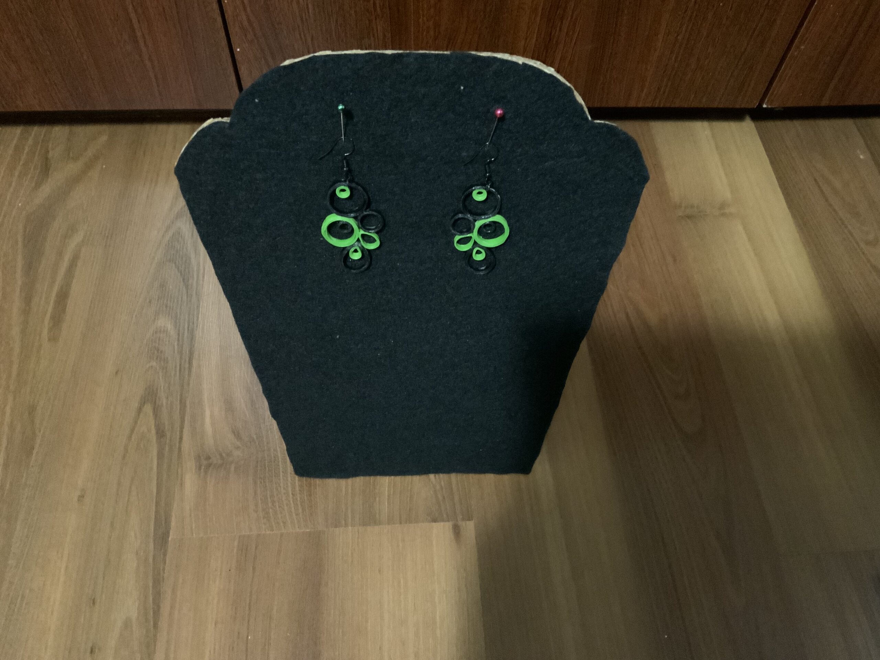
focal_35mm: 29
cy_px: 330
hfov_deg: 61.7
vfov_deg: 48.2
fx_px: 737
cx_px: 440
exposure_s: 1/15
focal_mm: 3
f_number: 1.8
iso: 500
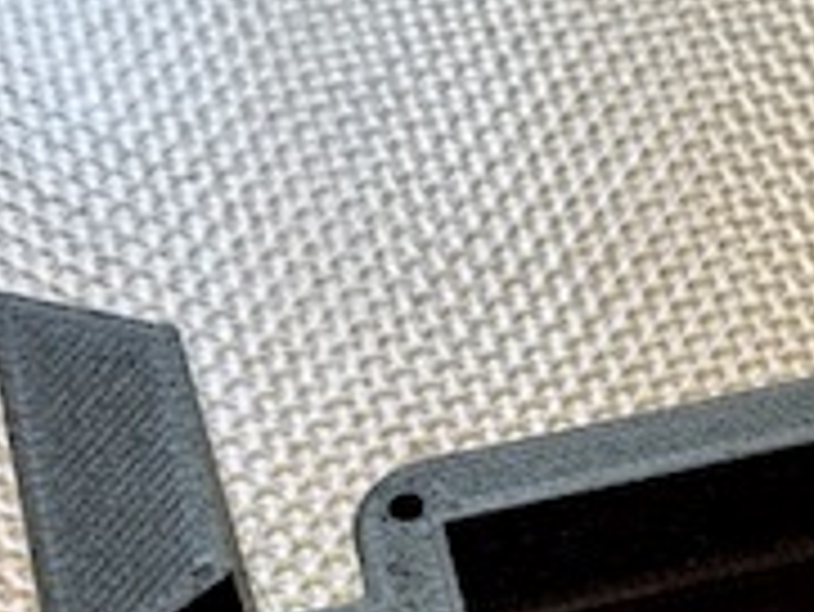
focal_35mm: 170
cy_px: 680
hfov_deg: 11.1
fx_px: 4000
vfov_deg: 8.7
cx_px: 1282
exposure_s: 1/172
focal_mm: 6.76
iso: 64
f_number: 1.78
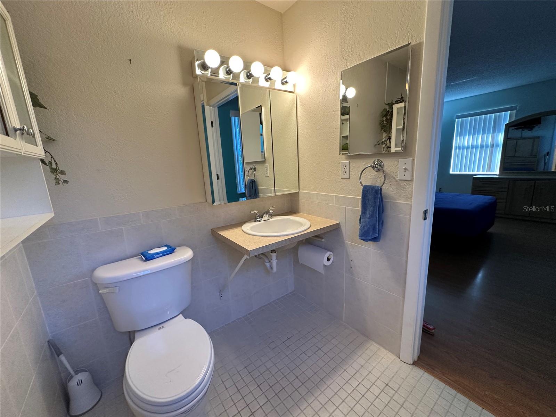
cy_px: 208
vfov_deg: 85.7
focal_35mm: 14
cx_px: 278
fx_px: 225
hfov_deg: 102.1
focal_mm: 2.22
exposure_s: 1/120
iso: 250
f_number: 2.2
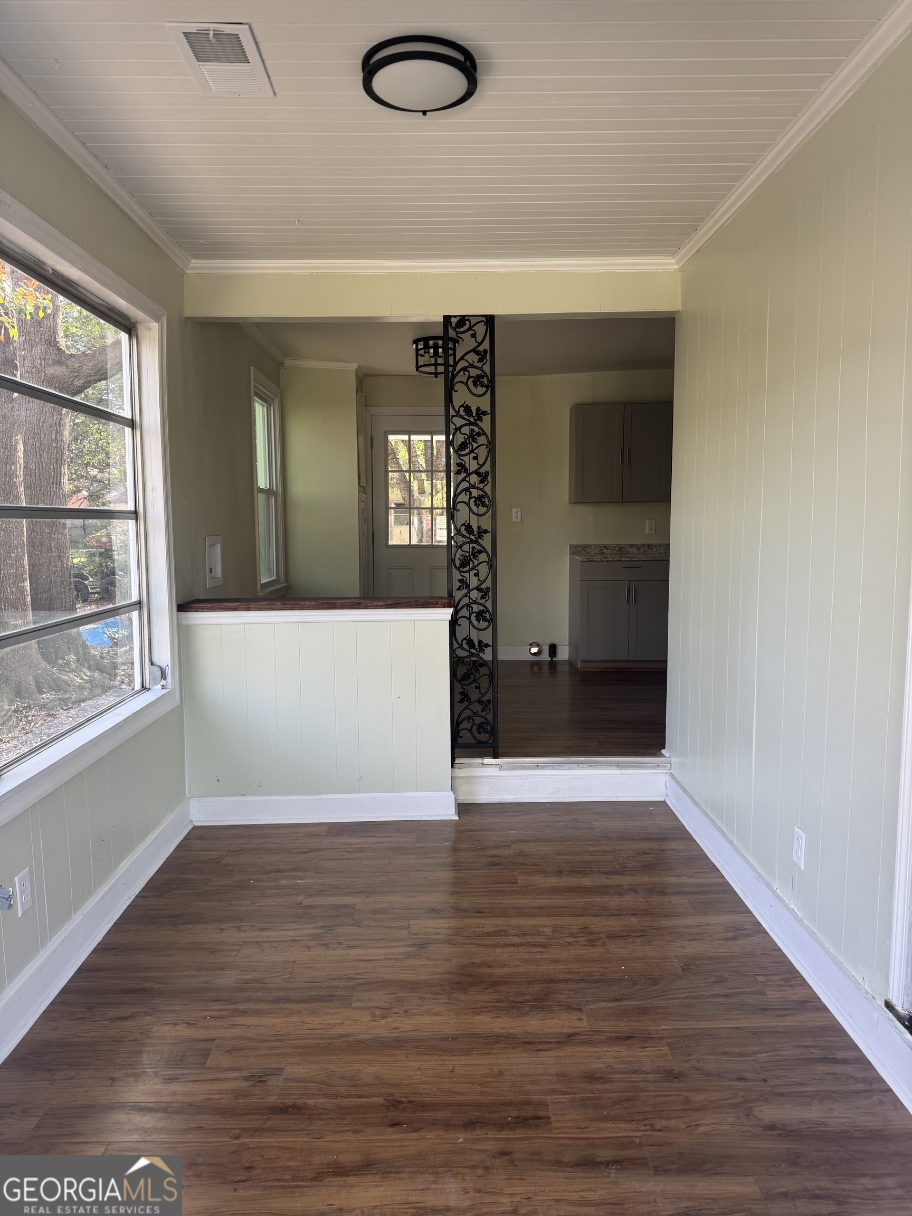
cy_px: 608
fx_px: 843
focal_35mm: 24
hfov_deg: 56.8
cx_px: 456
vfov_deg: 71.6
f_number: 1.78
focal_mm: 6.76
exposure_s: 1/121
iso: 80
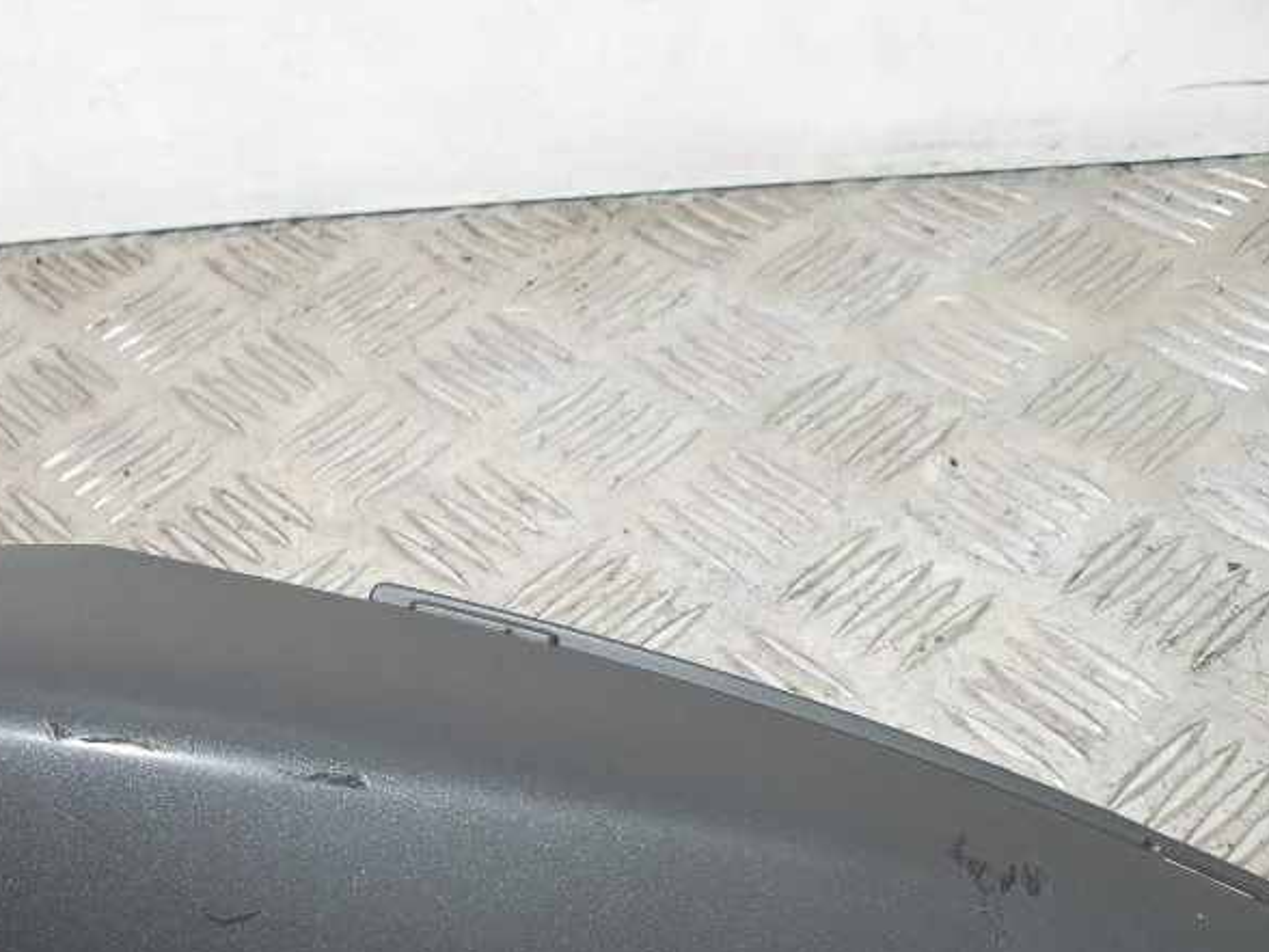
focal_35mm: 47
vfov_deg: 30.1
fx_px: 1723
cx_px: 278
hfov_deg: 39.1
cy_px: 775
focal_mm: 4.7
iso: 78
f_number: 2.8
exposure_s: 1/59.8
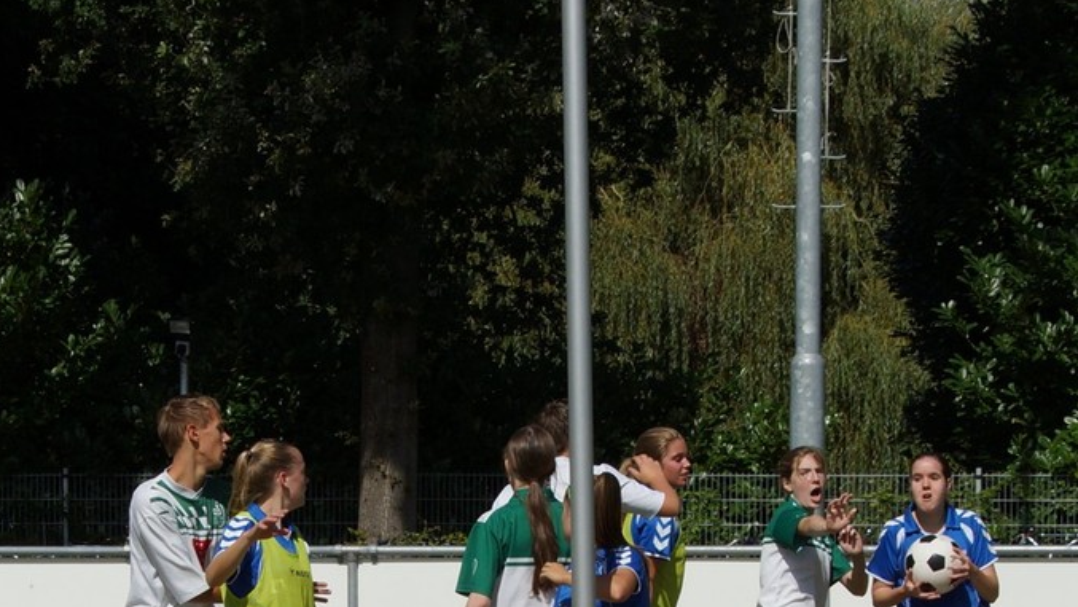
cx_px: 538
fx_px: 2716
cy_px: 500
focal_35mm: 95
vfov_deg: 12.7
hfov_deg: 22.5
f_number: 9
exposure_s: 1/500
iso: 100
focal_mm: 40
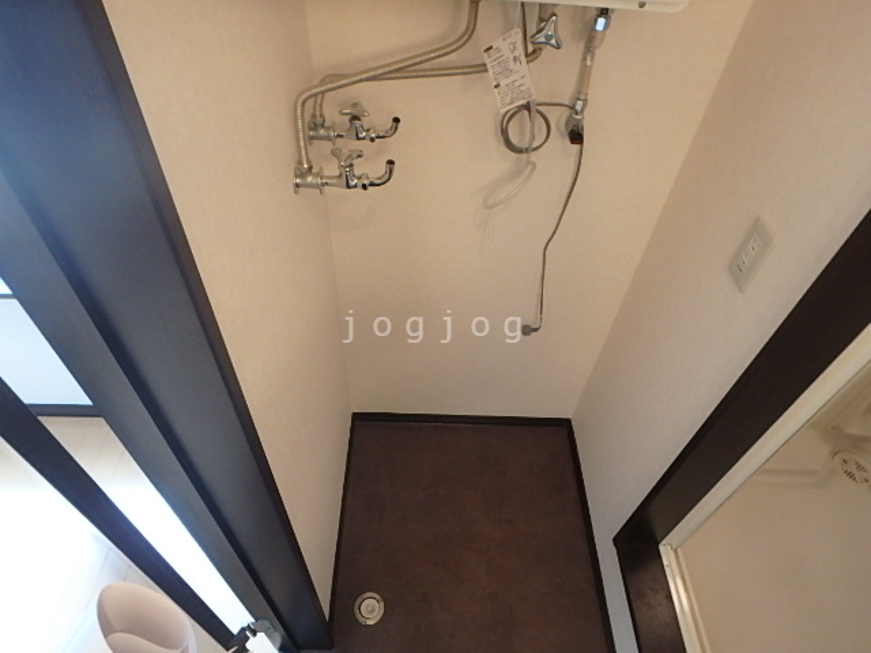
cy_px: 326
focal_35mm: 21
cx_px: 436
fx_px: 528
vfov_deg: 63.4
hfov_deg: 79.0
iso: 400
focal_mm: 3.7
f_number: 3.5
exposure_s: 1/30
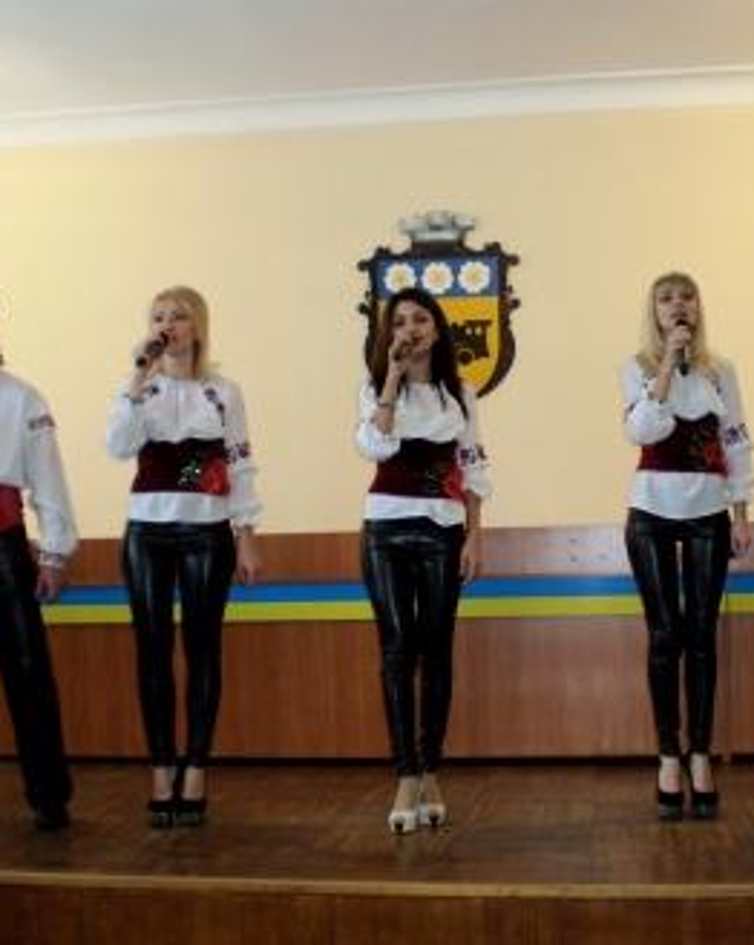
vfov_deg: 38.8
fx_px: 1340
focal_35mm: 48
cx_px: 429
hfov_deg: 31.4
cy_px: 470
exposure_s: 1/30
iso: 200
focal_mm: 6.3
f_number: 3.1
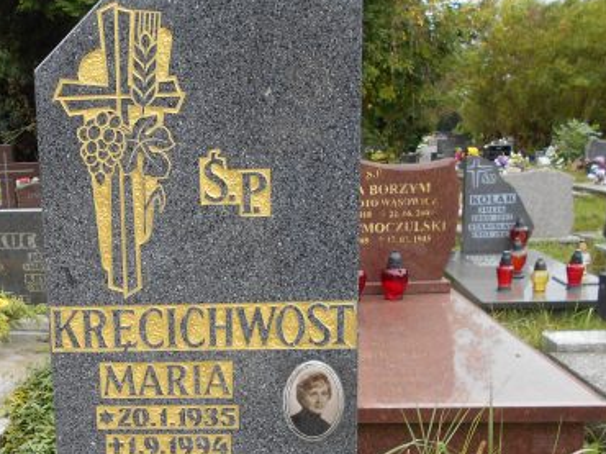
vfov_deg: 31.9
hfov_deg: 40.7
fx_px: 787
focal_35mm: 45
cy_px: 303
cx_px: 141
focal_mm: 4.6
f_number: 3.2
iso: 80
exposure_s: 1/160
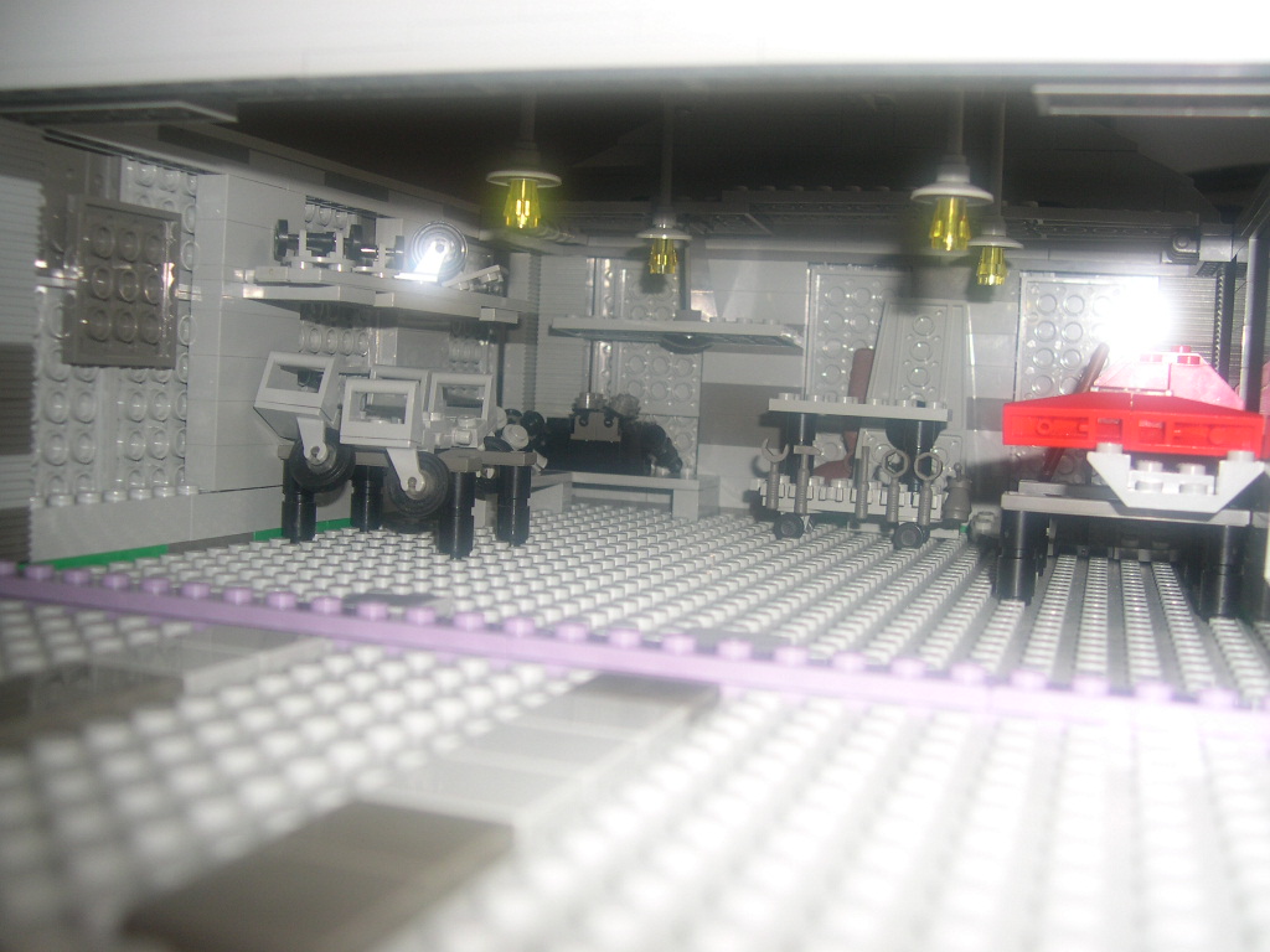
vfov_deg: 37.7
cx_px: 635
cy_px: 476
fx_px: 1394
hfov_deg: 49.0
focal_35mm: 38
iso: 100
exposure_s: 1/60
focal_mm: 8
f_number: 2.8
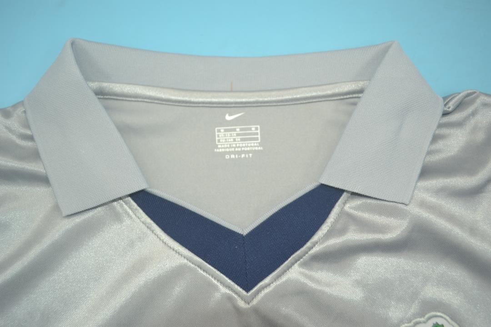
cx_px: 246
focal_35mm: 30
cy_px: 164
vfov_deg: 43.6
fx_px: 409
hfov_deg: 61.9
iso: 200
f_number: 3.8
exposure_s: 1/100
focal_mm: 20
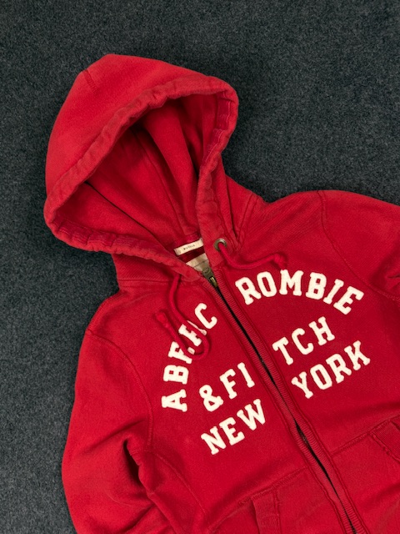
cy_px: 267
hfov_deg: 56.8
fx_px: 370
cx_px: 200
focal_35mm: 24
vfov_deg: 71.6
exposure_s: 1/100
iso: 100
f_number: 1.78
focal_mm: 6.76
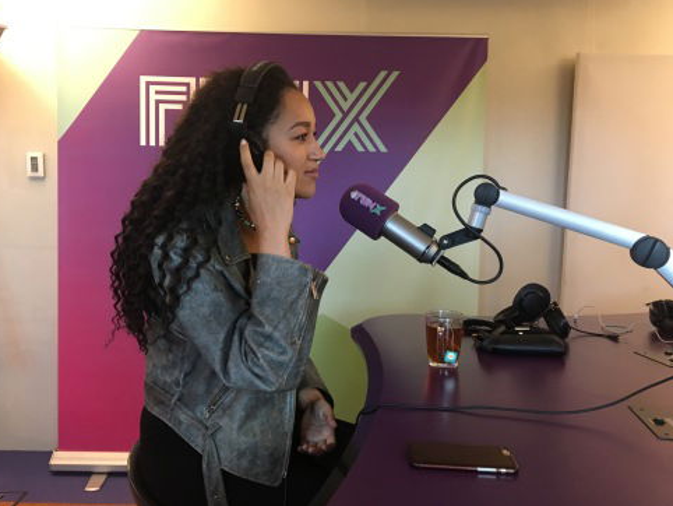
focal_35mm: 30
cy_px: 248
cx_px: 328
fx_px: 584
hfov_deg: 59.9
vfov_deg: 46.8
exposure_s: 1/25
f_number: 2.2
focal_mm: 4.15
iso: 200
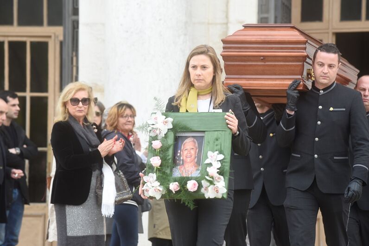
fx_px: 2050
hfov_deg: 10.3
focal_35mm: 200
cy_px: 123
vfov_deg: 6.9
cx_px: 184
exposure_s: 1/640
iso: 800
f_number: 5.6
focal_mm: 200
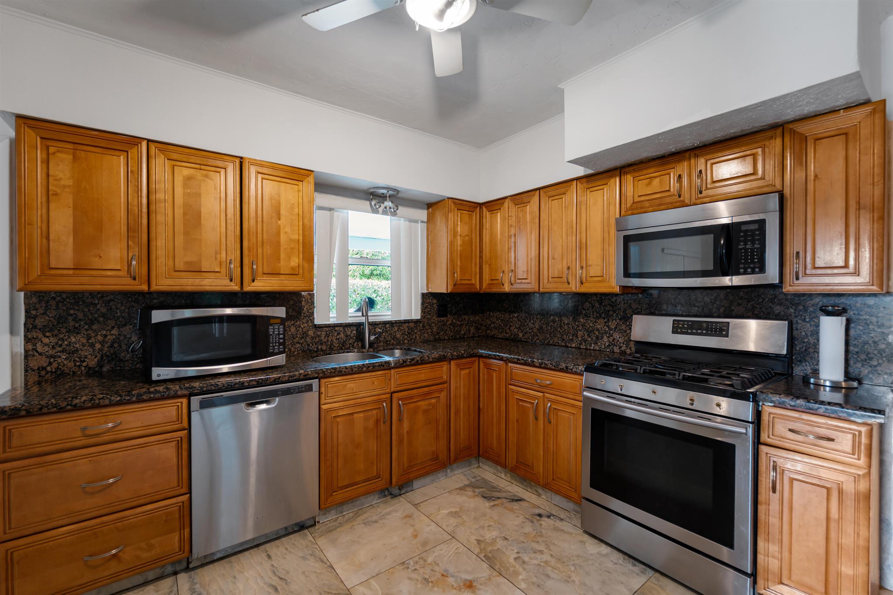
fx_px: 372
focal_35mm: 15
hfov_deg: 100.4
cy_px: 298
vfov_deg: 77.3
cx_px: 446
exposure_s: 1/2
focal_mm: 15
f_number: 4.1
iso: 125
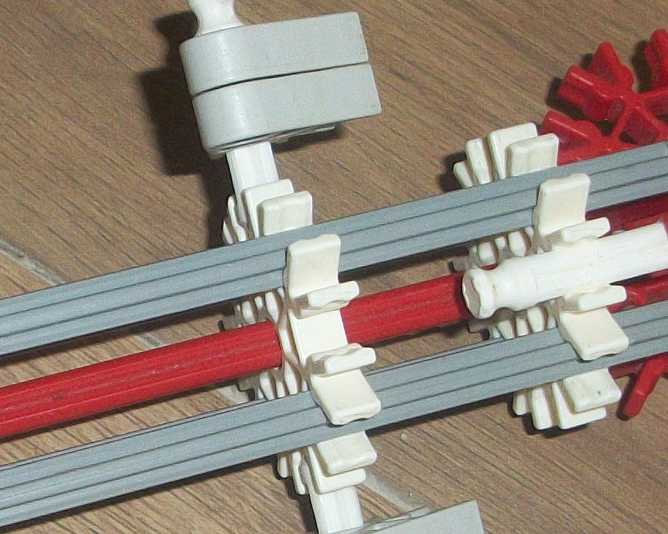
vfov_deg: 12.6
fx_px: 2412
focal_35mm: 122
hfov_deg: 15.6
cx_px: 71
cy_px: 437
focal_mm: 6.3
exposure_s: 1/60
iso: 160
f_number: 3.1
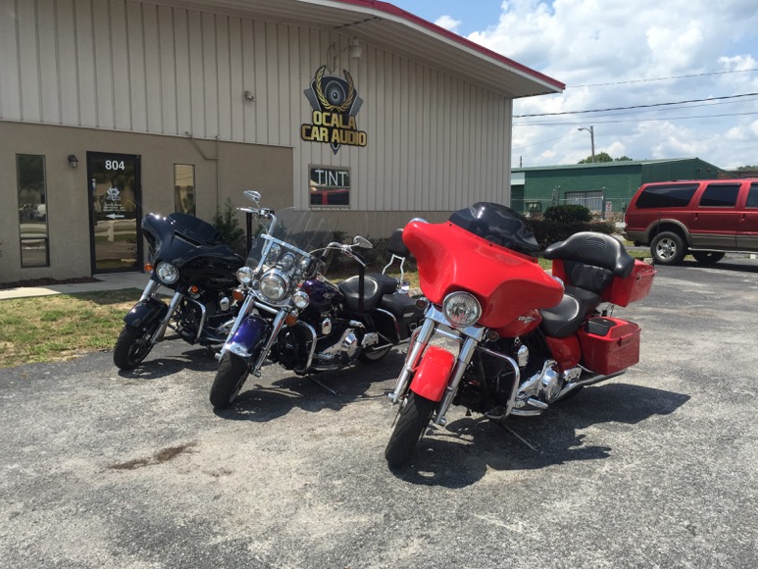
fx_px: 657
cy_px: 292
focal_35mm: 30
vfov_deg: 46.8
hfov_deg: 60.0
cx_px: 372
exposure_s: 1/1883
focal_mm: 4.15
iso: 32
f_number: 2.2
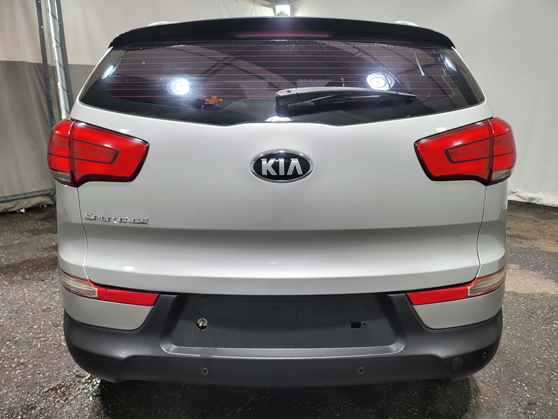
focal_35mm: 25
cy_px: 210
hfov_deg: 69.4
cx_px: 279
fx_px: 403
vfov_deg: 54.9
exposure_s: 1/120
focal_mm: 7
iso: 50
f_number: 1.8
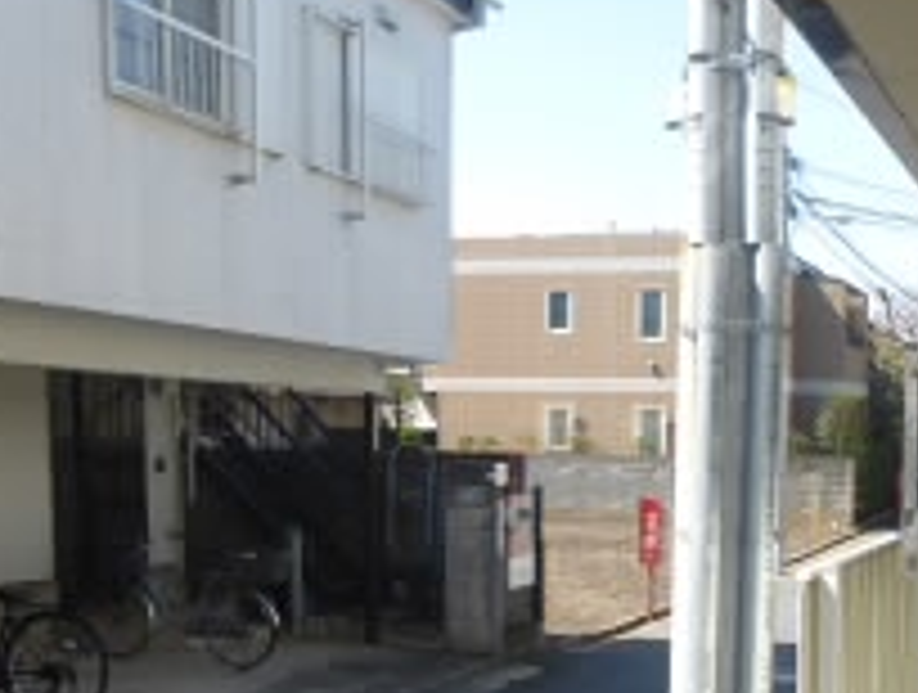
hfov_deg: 32.3
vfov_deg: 24.9
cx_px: 801
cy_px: 648
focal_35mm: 57
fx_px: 1515
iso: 100
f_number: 3.1
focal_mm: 4.5
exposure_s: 1/500
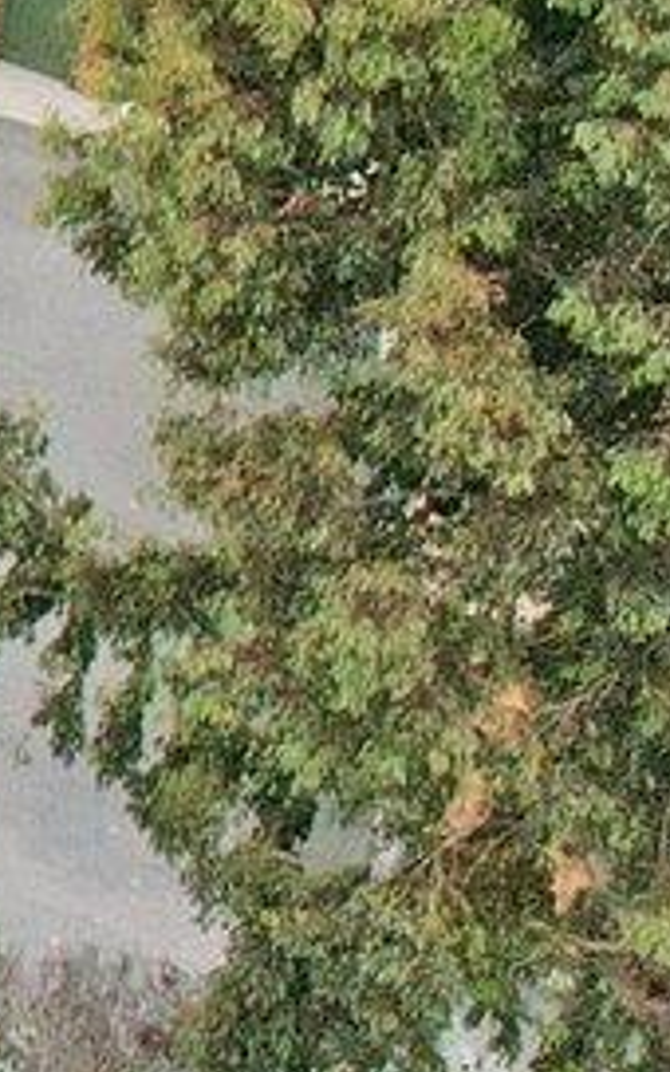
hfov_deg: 5.2
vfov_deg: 11.9
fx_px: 4937
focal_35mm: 169
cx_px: -3149
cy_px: -491
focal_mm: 8.4
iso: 100
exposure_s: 1/1250
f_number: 2.8
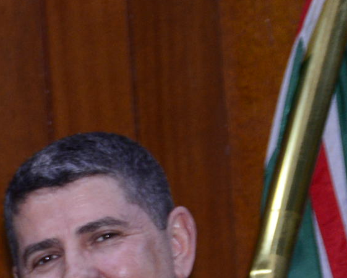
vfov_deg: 5.5
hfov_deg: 6.6
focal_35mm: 277
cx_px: -516
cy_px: 514
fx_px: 2845
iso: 1600
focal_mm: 55
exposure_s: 1/80
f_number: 5
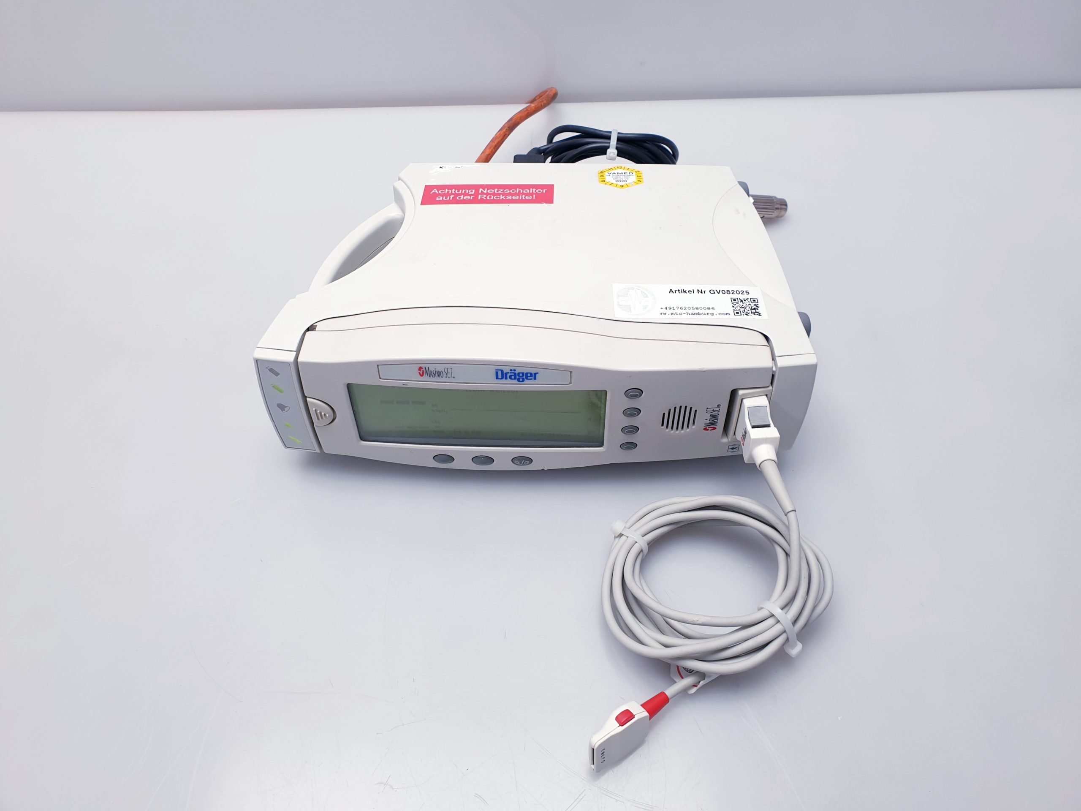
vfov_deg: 53.1
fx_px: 812
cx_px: 540
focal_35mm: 26
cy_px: 406
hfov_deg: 67.3
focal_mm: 4.3
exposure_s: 1/50
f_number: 2.4
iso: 50
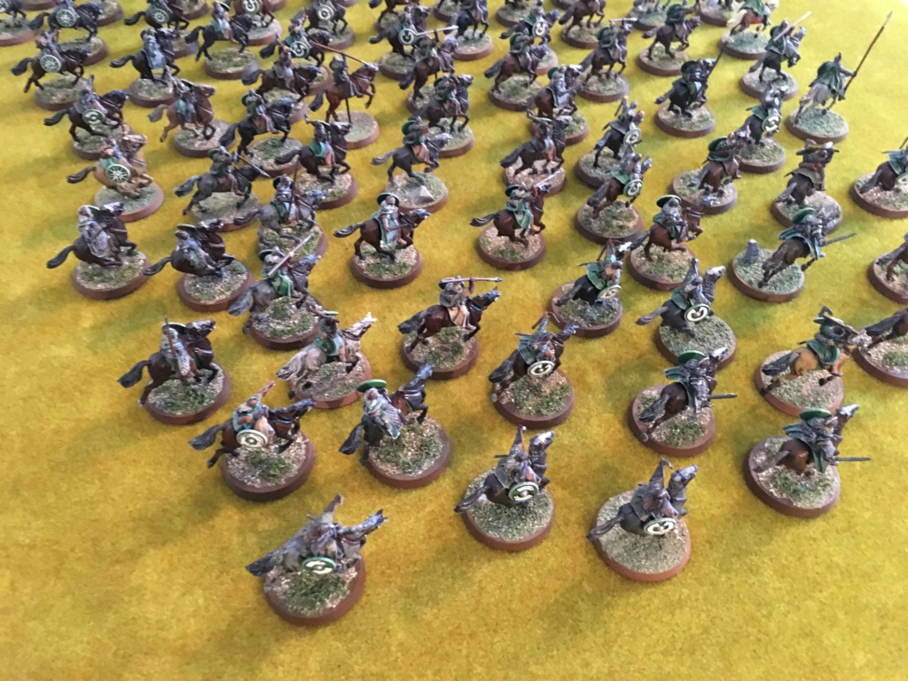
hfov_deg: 61.7
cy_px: 340
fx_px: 761
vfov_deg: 48.2
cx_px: 454
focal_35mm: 29
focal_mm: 4.15
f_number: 2.2
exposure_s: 1/17
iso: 320
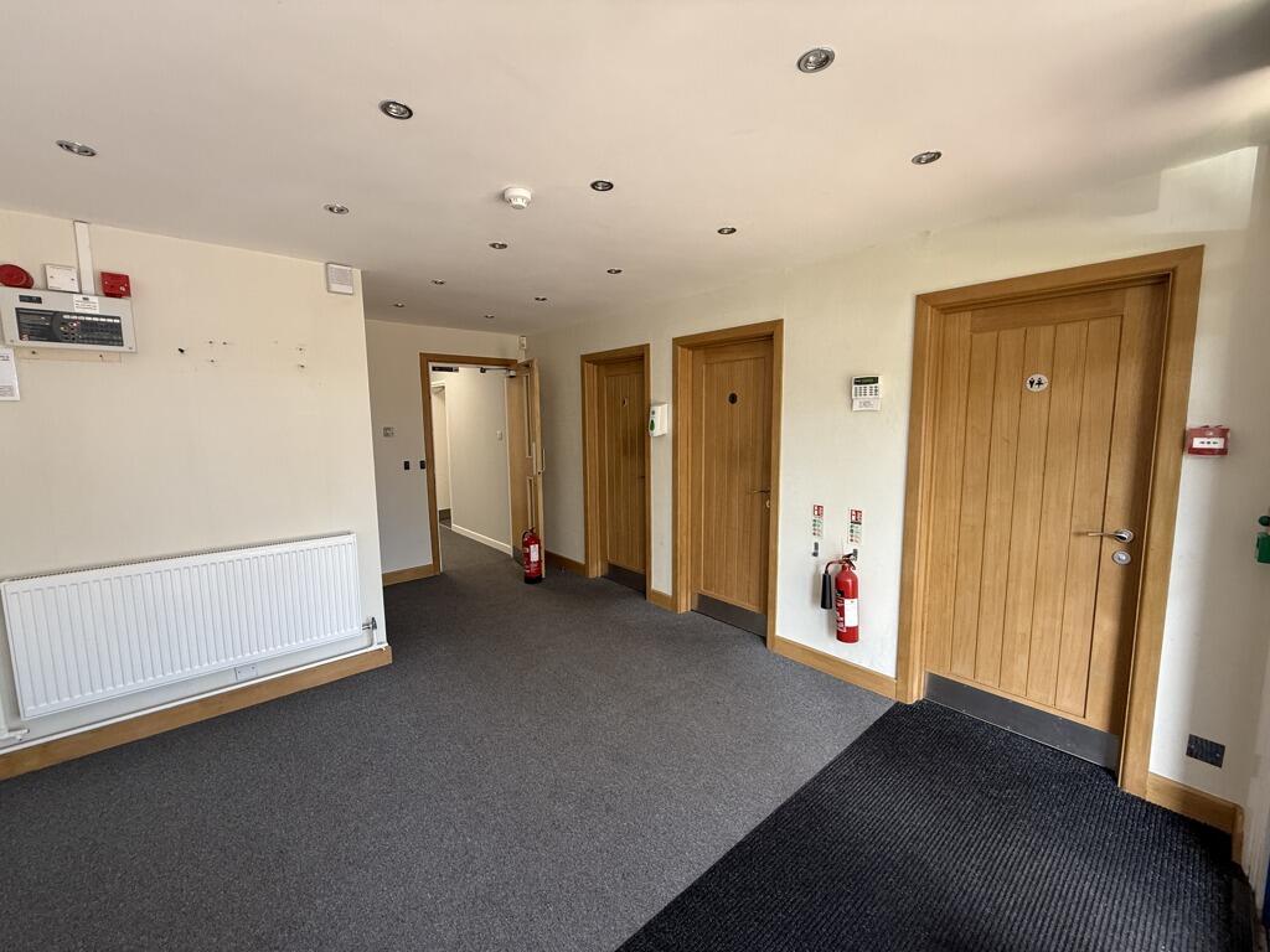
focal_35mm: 14
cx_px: 635
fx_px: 514
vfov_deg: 85.7
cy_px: 476
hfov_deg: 102.1
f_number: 2.2
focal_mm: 2.22
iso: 160
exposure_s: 1/99
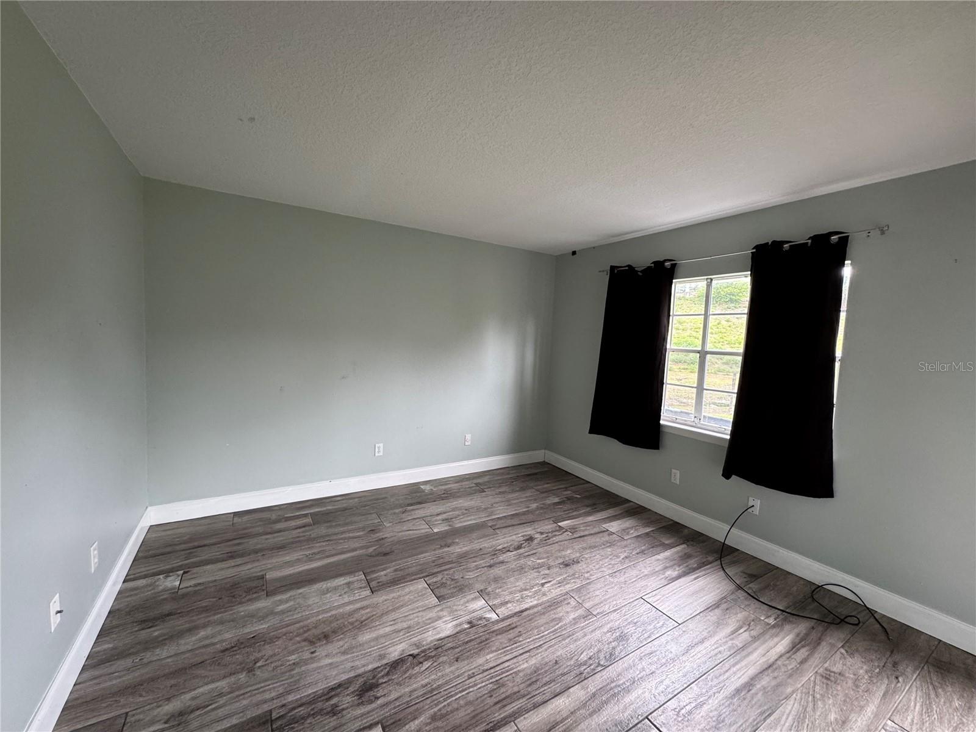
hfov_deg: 102.1
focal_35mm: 14
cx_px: 488
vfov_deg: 85.7
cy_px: 366
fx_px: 395
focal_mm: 2.22
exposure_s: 1/120
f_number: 2.2
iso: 250
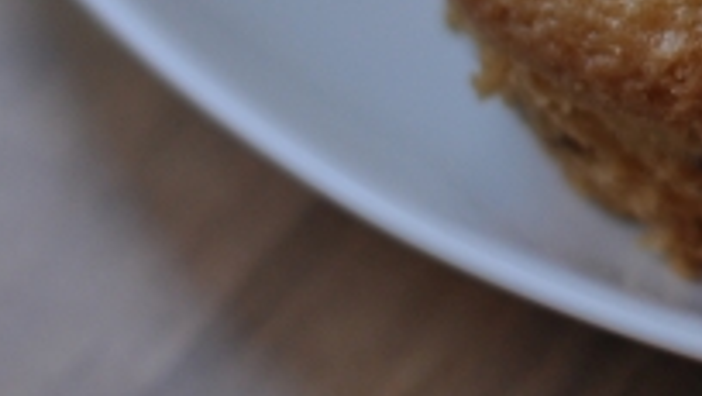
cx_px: 1363
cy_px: -487
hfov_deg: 6.8
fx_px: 5736
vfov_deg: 3.9
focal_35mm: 308
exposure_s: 1/125
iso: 200
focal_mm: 50
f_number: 2.5
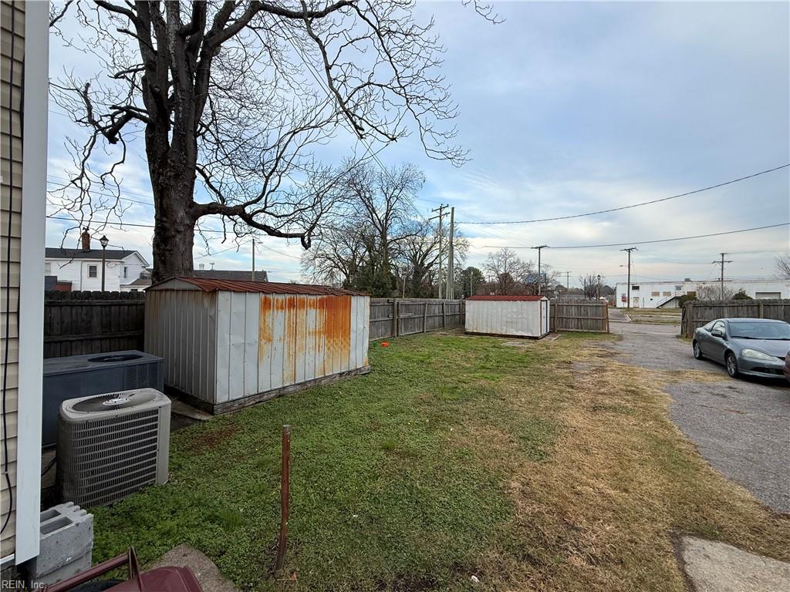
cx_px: 395
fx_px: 320
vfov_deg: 85.7
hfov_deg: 102.1
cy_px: 296
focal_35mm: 14
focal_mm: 2.22
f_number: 2.2
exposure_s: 1/535
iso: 50
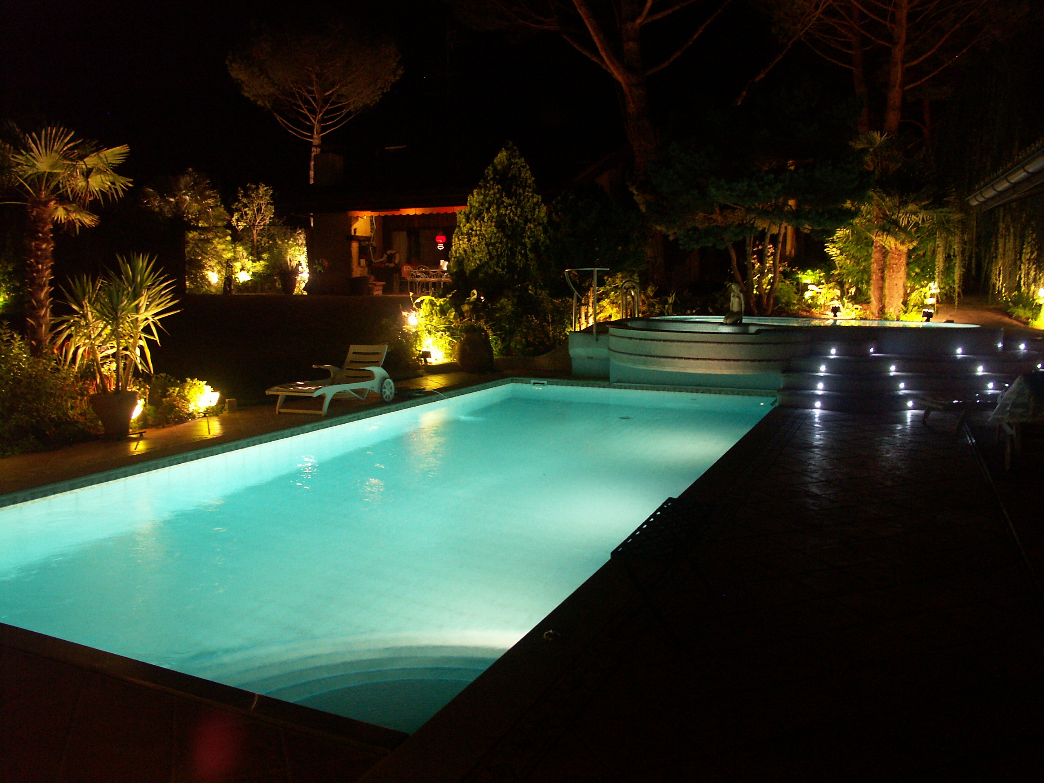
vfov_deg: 49.7
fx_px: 844
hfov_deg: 63.4
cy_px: 392
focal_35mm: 28
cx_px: 522
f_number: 2.8
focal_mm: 7.21
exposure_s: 1/4
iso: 200
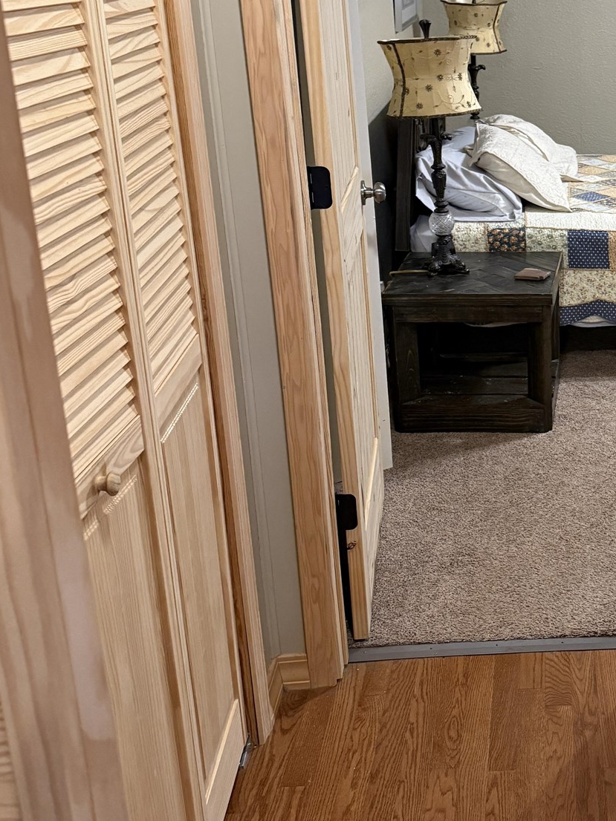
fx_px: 1187
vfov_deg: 38.0
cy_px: 313
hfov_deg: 27.4
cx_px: 616
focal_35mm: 50
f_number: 1.78
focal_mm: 6.76
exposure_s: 1/60
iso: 400
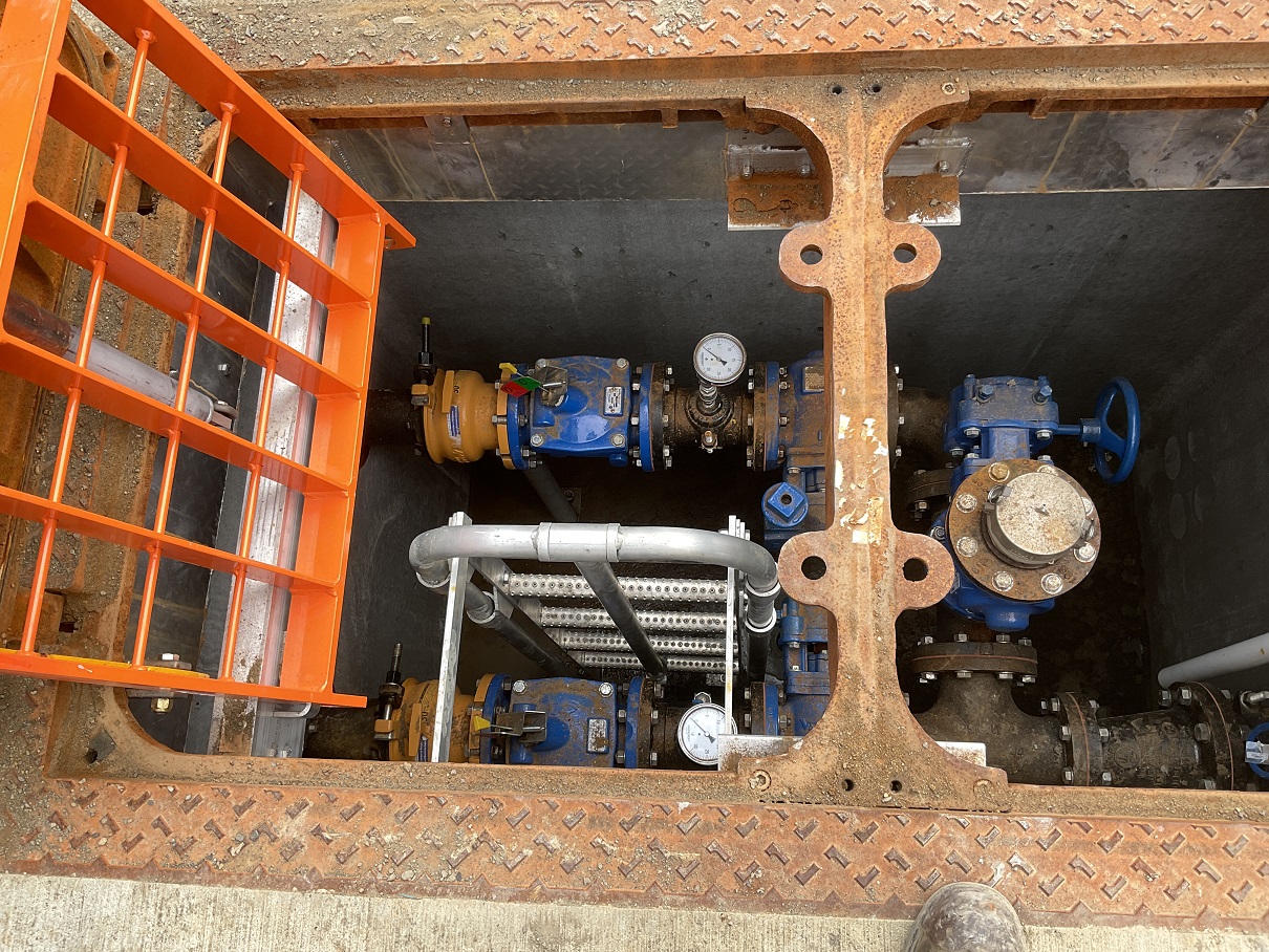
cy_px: 476
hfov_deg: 61.6
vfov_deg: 48.2
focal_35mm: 29
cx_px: 634
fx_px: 1063
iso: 16
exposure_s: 1/545
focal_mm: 3
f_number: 1.8
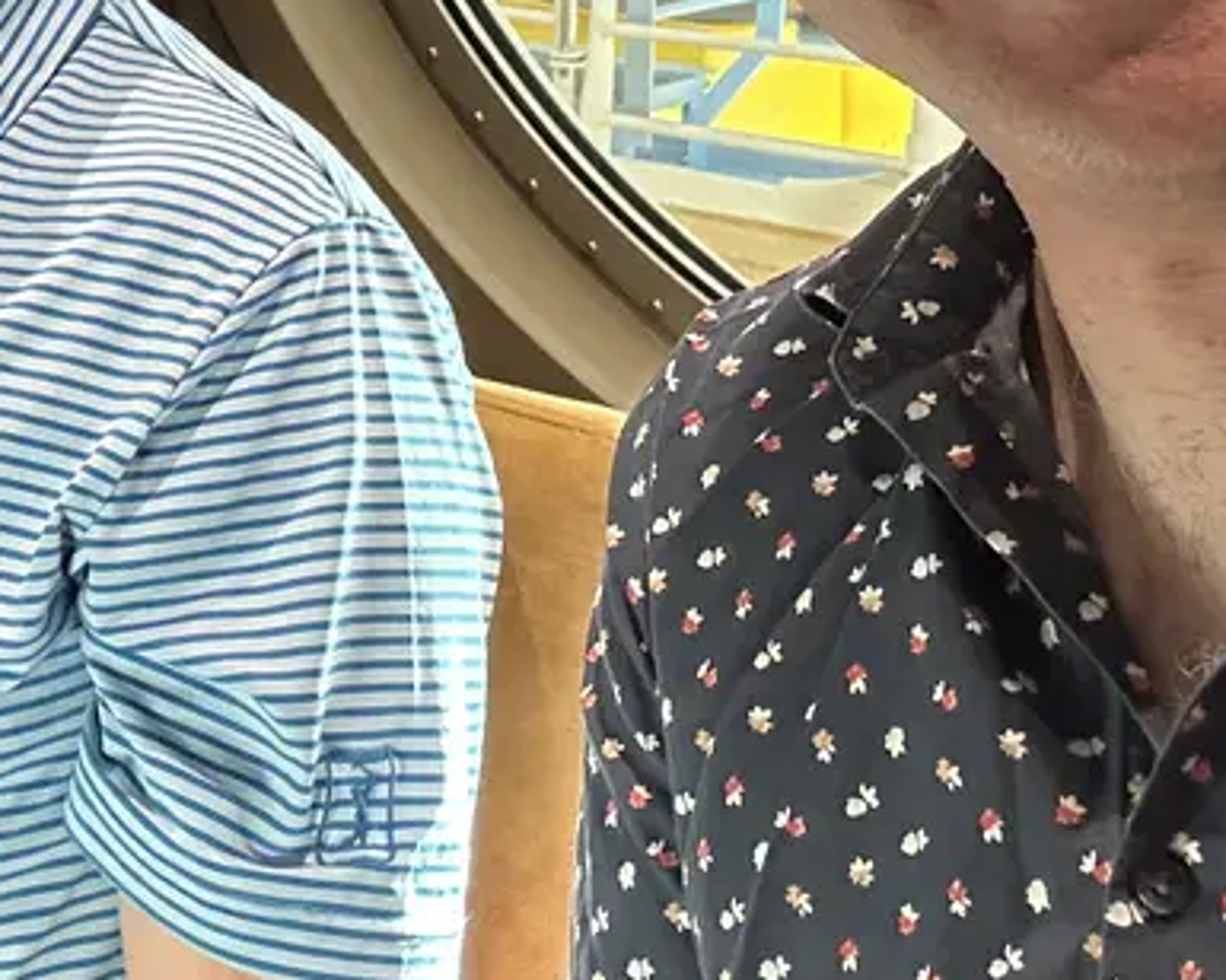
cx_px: 121
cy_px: -102
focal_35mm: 70
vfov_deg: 20.8
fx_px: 2540
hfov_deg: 26.2
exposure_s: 1/50
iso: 250
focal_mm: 2.69
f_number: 1.9
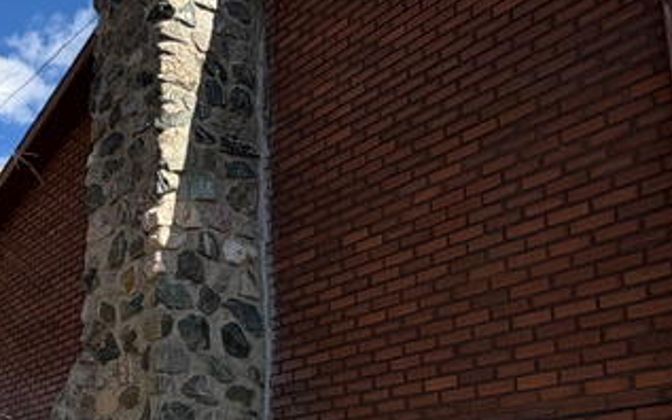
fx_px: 879
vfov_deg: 25.8
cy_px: 392
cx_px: 229
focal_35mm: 48
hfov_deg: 41.4
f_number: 2.2
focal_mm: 2.22
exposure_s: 1/770
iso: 25
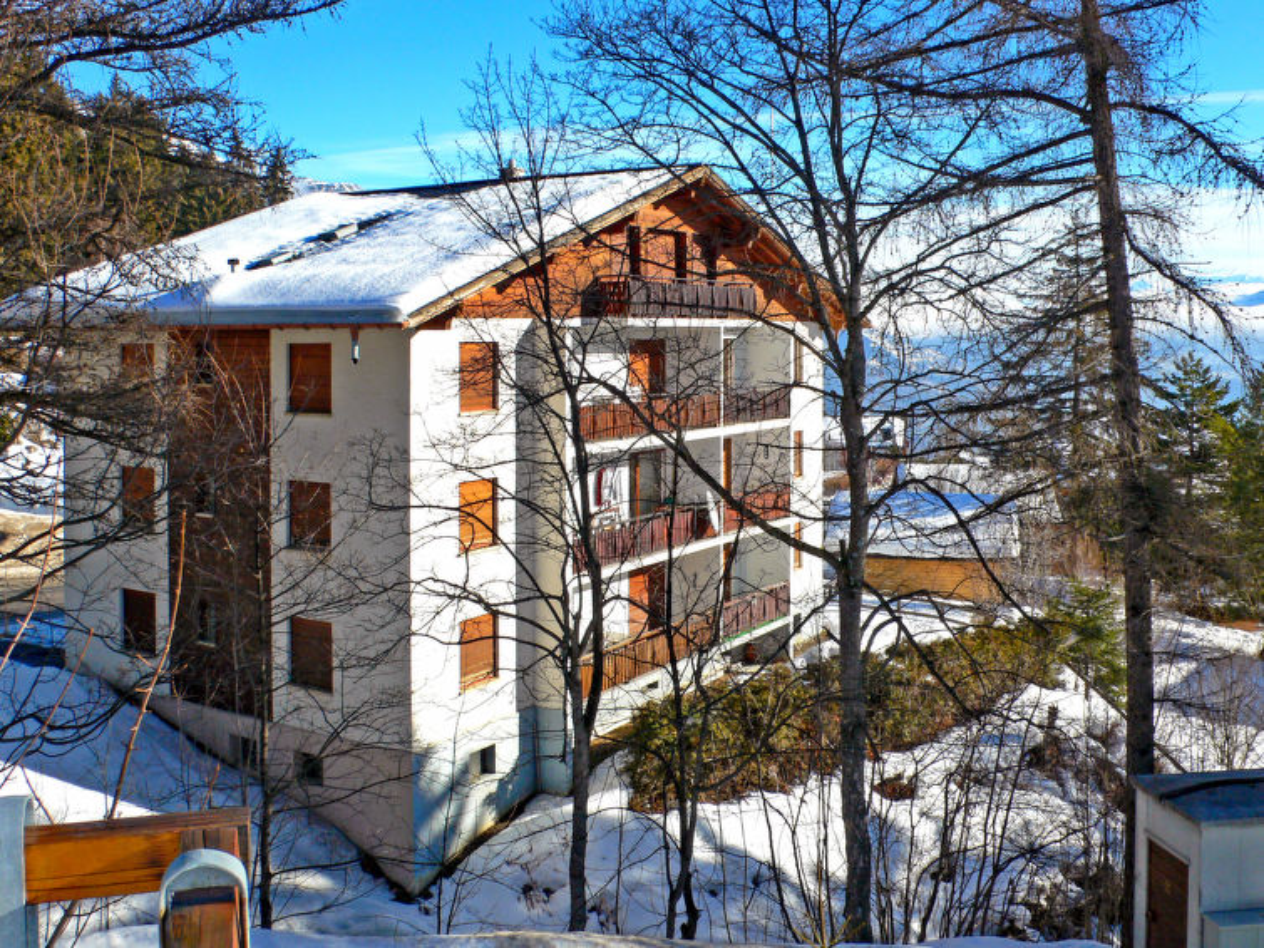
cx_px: 632
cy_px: 474
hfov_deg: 54.0
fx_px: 1241
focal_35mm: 34
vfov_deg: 41.8
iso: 80
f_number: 4
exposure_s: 1/500
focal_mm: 6.3
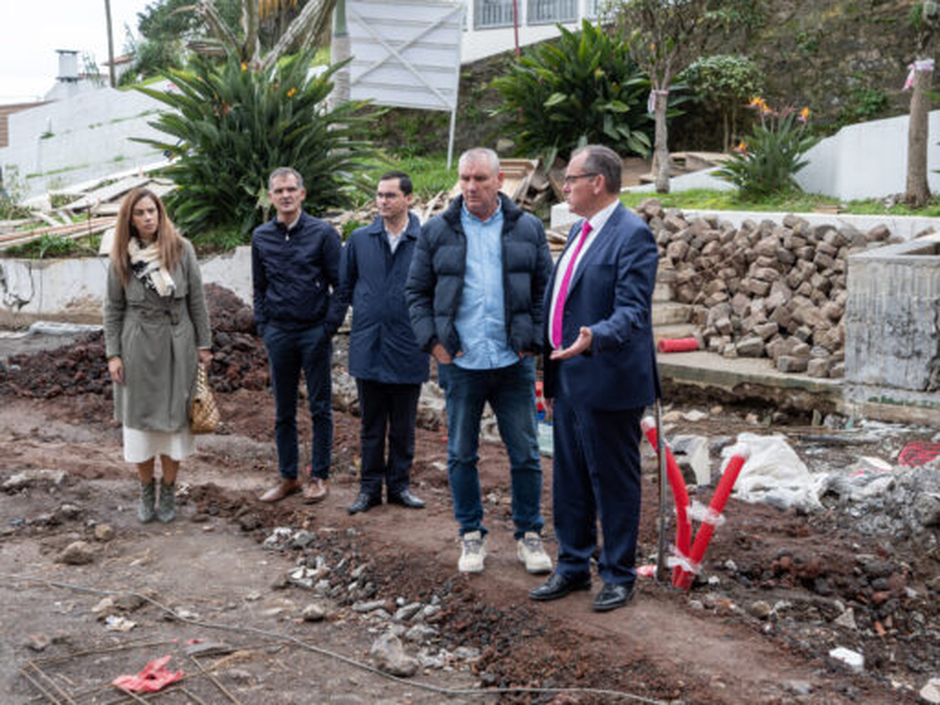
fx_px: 1358
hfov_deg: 38.2
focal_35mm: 50
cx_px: 470
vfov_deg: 29.1
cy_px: 352
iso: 200
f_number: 4
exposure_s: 1/160
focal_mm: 25
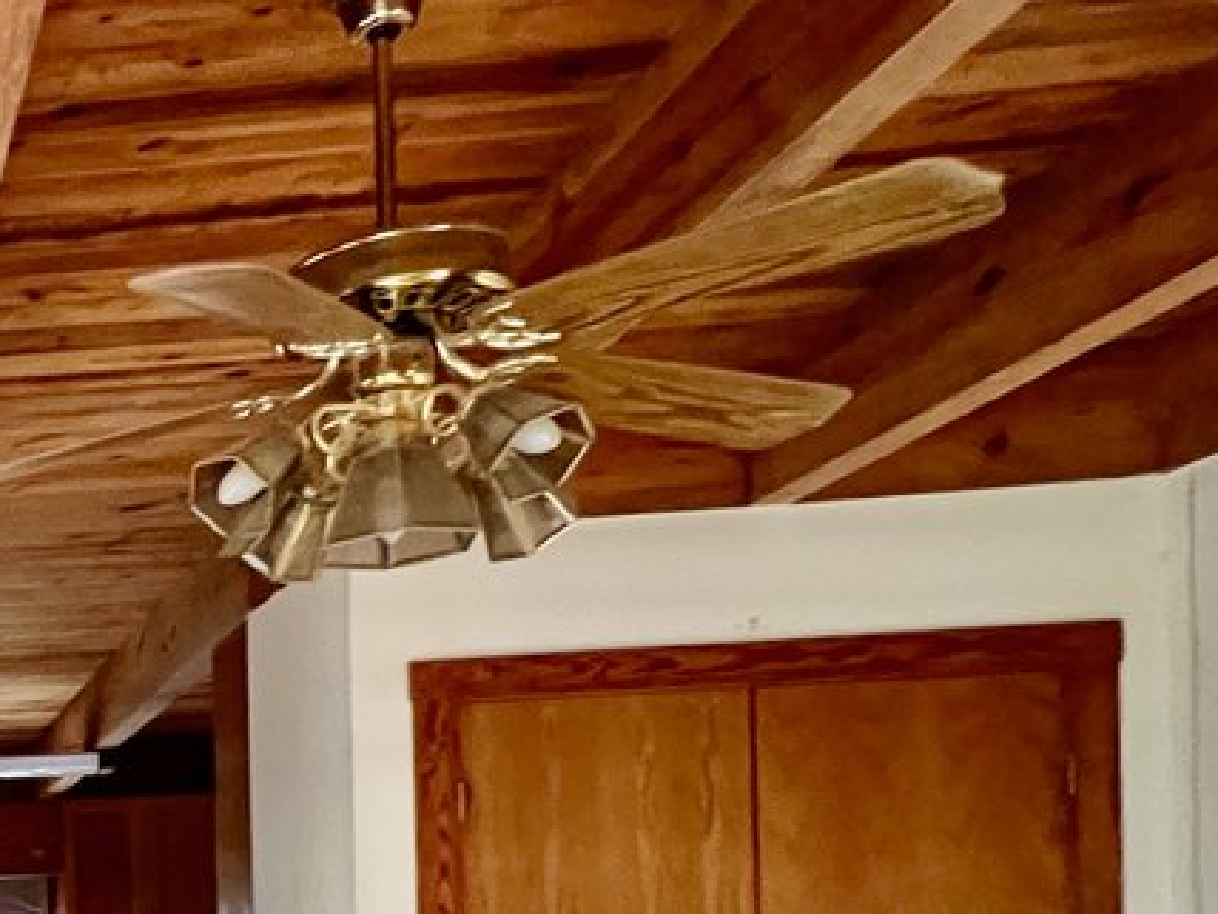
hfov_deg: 29.6
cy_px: 1058
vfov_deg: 28.1
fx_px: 1619
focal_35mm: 46
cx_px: -494
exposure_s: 1/53
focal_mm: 1.57
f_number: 1.8
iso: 1000
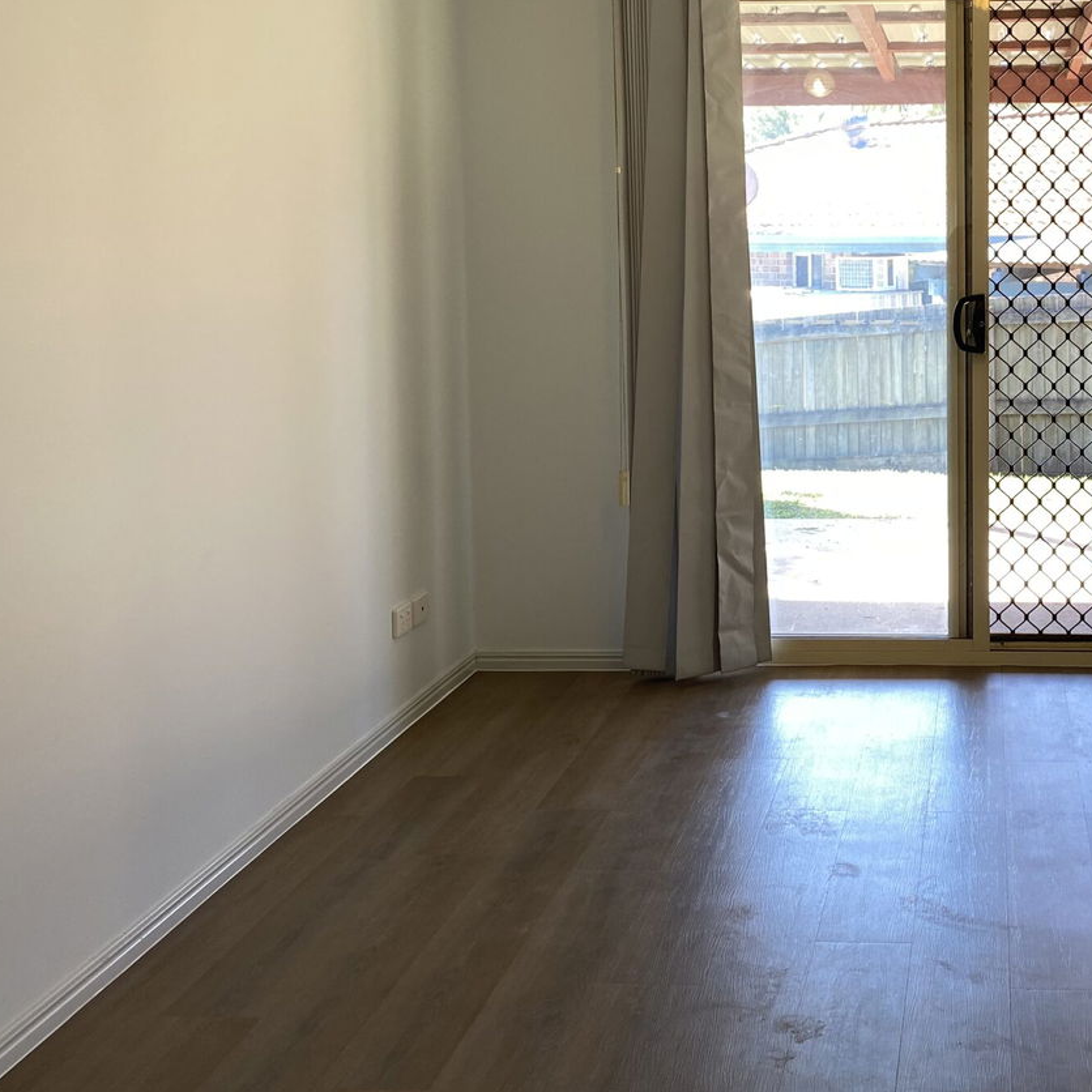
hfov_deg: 36.6
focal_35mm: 44
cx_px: 922
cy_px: 351
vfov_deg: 37.9
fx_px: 1570
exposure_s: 1/100
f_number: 1.8
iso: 50
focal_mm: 4.25
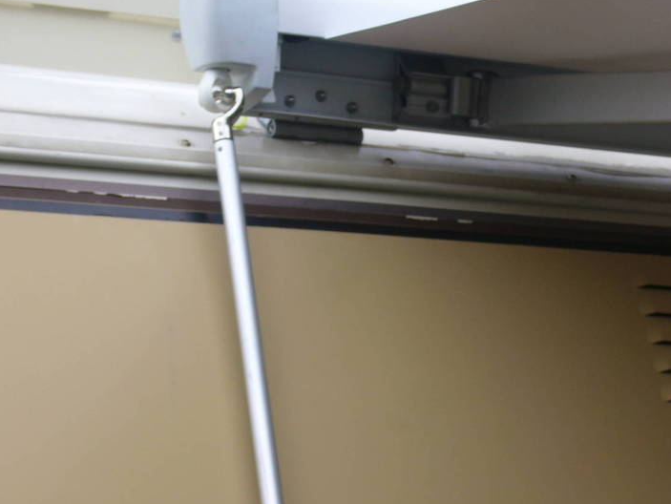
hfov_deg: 16.3
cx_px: 337
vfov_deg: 12.3
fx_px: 2347
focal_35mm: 121
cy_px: 240
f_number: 5
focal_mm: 17.4
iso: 80
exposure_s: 1/125
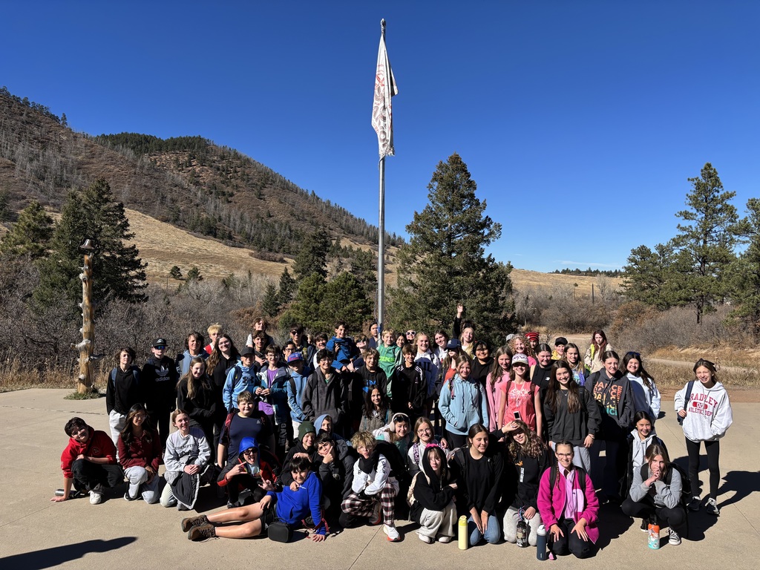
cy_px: 285
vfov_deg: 53.1
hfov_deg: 67.3
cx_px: 380
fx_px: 571
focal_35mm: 26
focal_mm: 5.96
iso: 50
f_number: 1.6
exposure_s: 1/2933
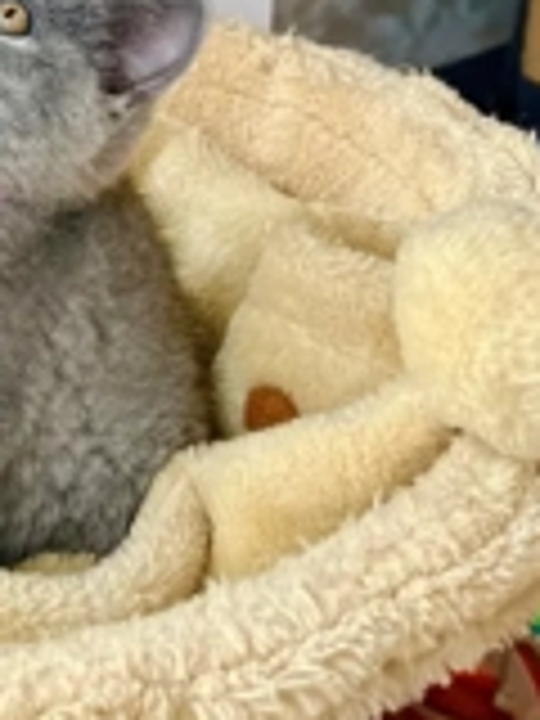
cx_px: -36
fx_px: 1352
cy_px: -148
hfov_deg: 21.6
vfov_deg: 26.4
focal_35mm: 65
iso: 50
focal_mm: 5.1
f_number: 1.6
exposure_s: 1/121
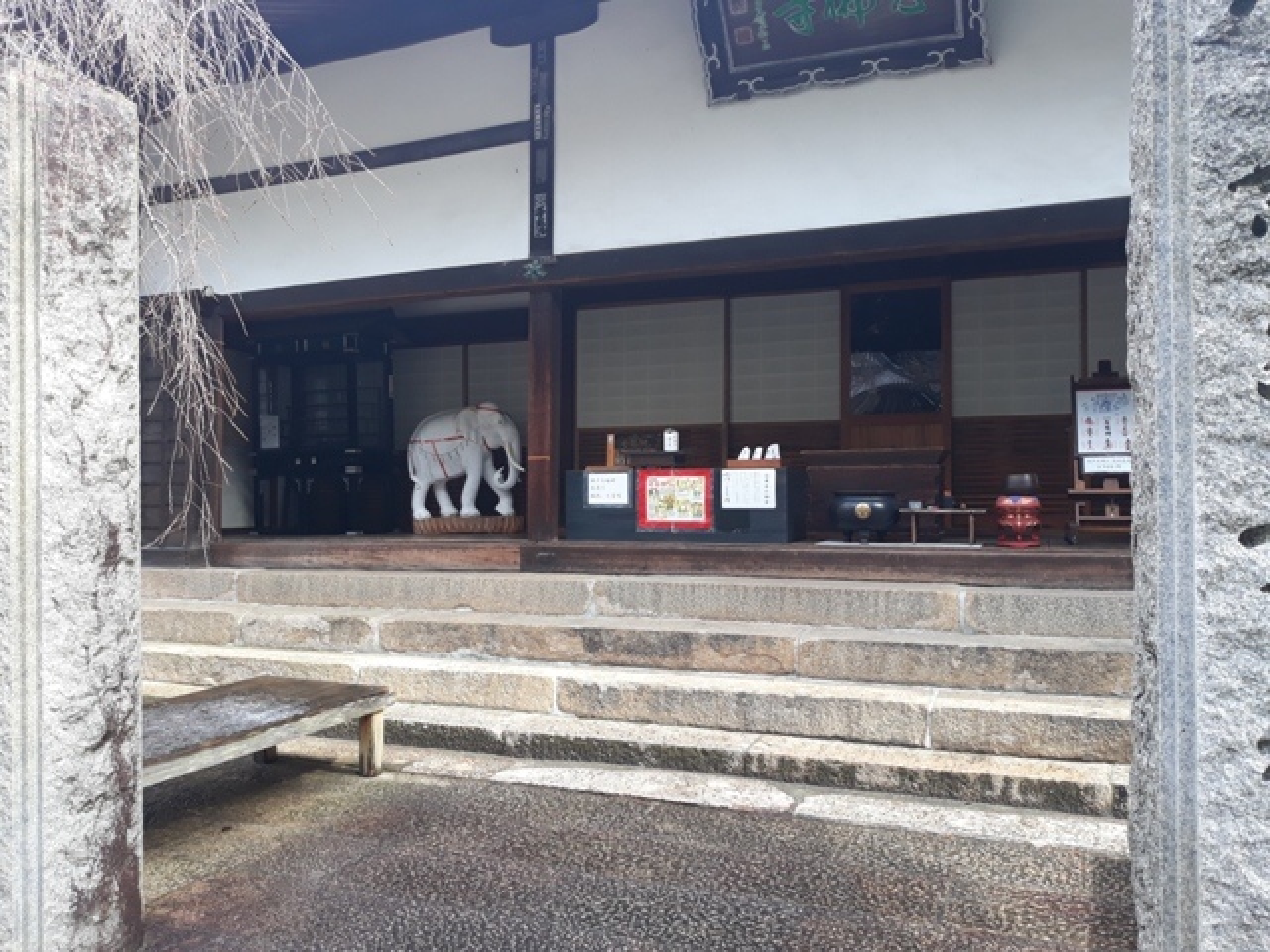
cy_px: 476
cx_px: 635
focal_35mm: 27
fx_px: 991
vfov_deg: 51.4
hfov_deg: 65.3
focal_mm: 3.71
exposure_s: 1/128
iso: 40
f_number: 1.7
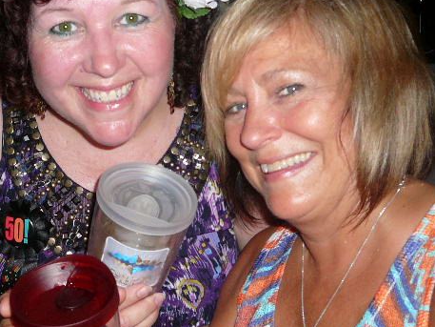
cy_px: 187
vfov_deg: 29.7
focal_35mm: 49
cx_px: 167
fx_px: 616
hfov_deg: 38.7
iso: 100
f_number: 2.8
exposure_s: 1/30
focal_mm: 5.2
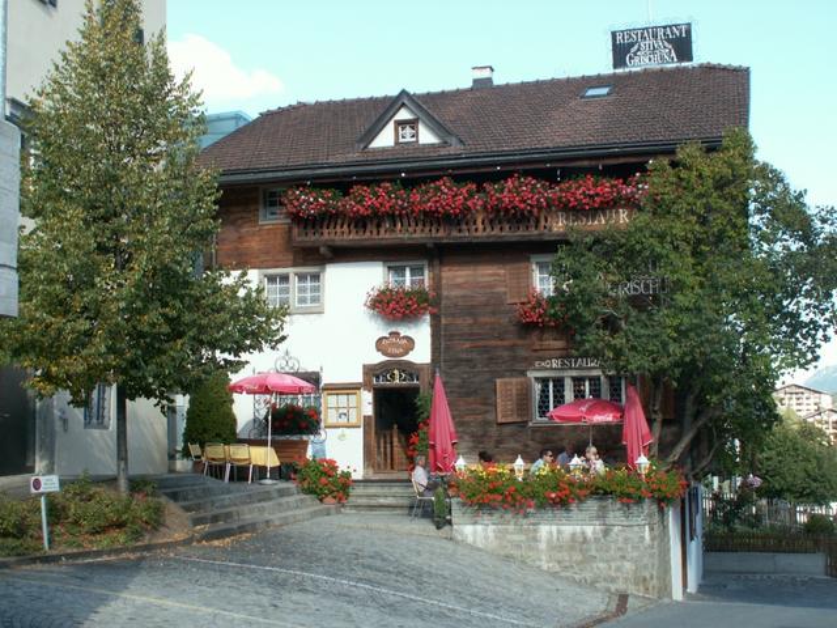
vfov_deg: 30.3
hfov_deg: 39.7
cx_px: 418
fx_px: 1161
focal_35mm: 48
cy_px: 314
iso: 50
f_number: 5
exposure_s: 1/100
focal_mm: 8.03
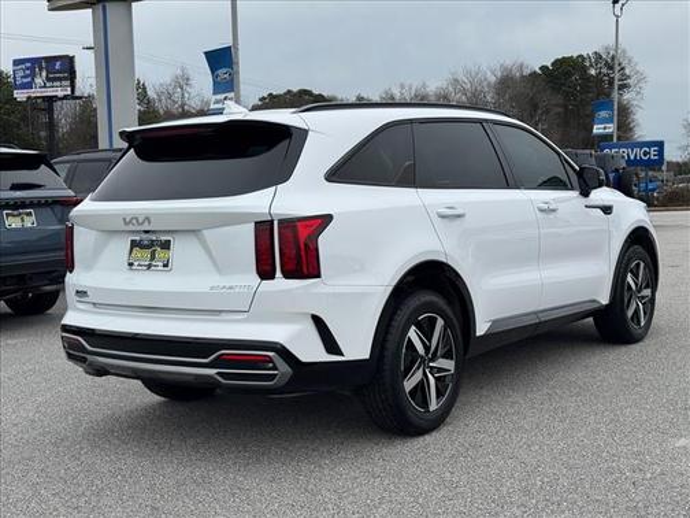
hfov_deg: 39.7
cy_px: 259
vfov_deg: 30.3
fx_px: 957
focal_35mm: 48
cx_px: 345
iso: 64
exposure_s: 1/2331
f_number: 1.78
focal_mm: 6.76
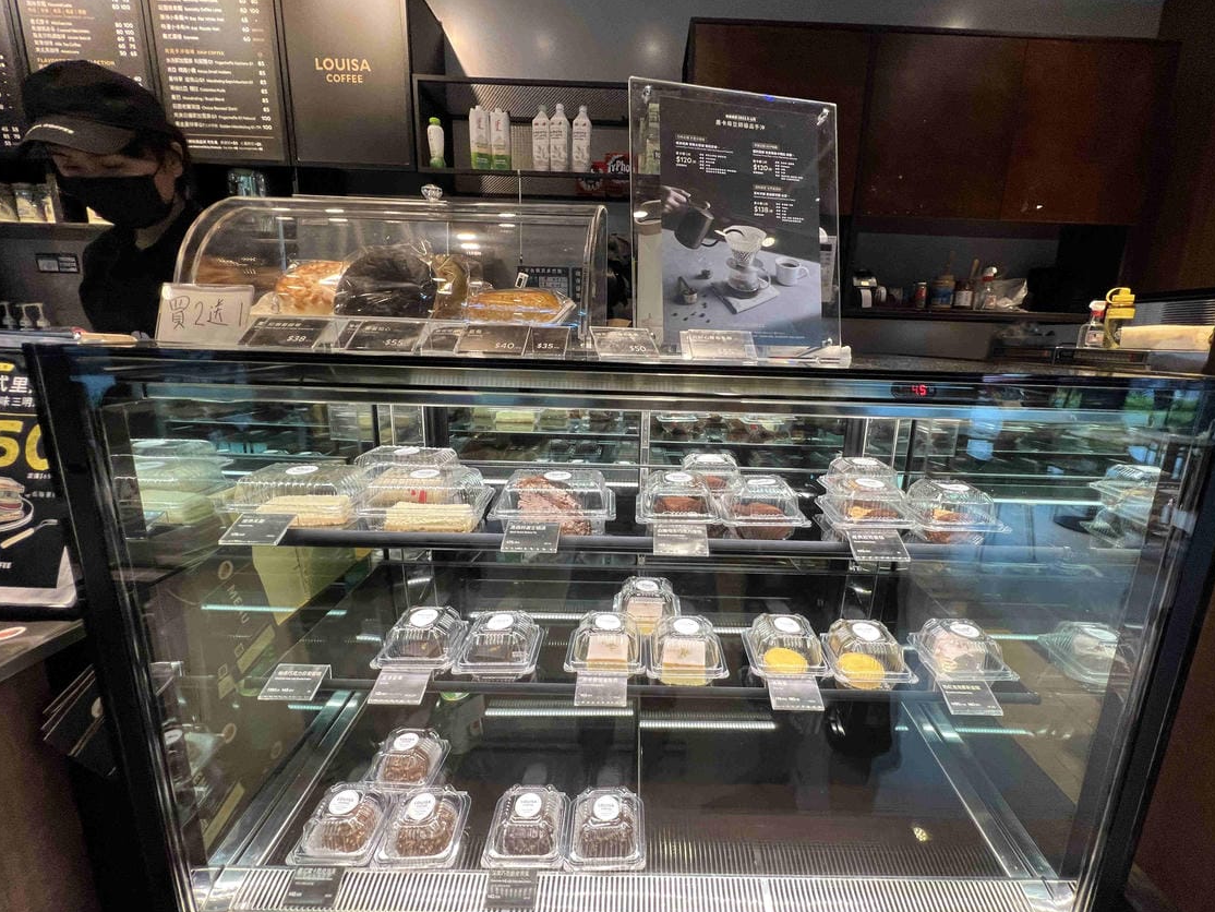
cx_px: 645
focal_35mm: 14
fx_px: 491
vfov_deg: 85.7
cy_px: 455
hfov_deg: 101.9
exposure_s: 1/120
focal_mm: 1.57
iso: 160
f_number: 1.8
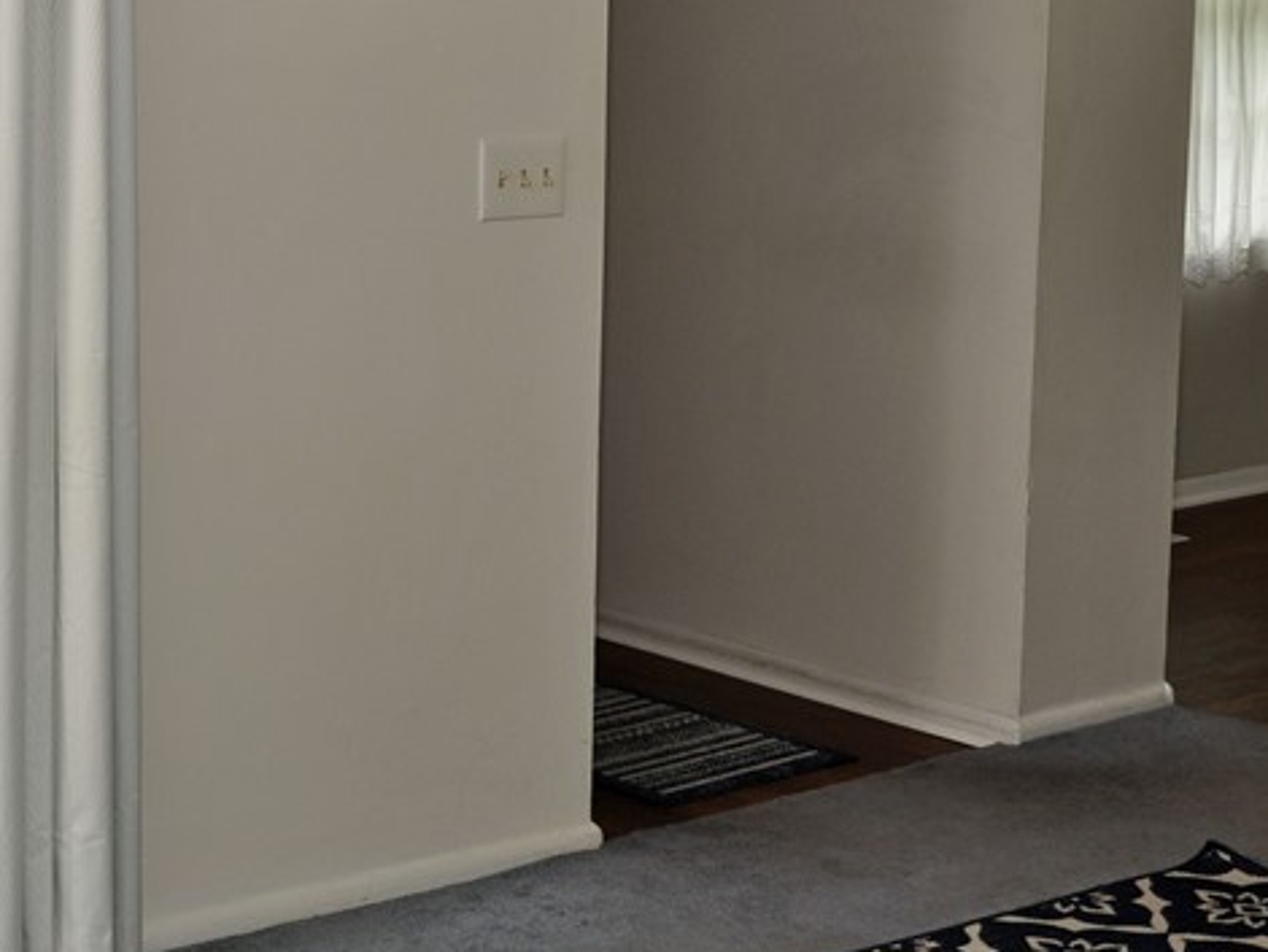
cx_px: 213
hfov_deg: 23.9
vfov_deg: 18.4
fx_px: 2932
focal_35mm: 80
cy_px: 270
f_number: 5.6
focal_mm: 24
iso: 280
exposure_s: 1/125
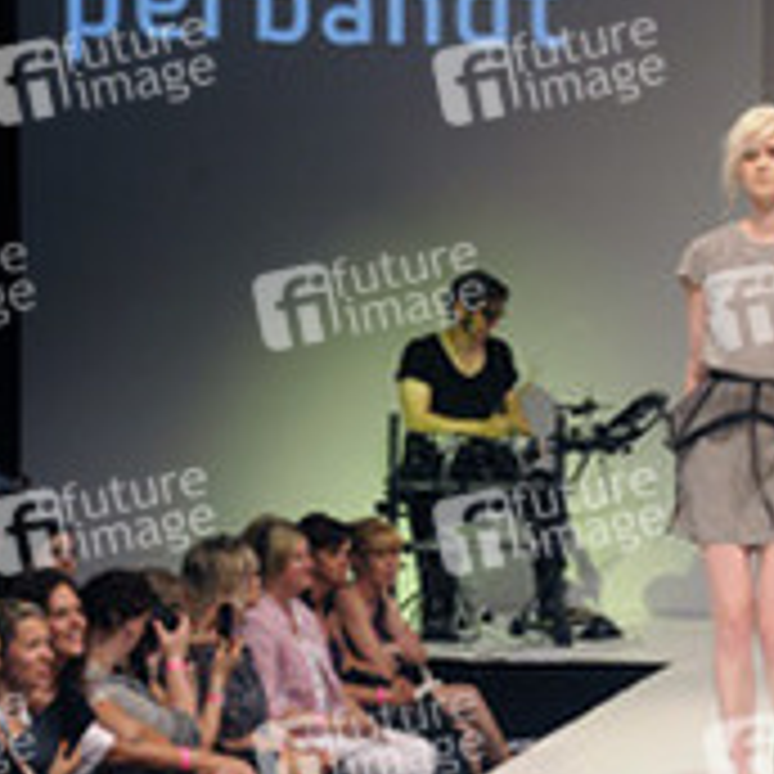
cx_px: 880
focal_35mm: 189
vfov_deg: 9.3
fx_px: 4781
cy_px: 410
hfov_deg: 9.2
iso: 1600
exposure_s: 1/200
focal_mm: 85
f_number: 5.6
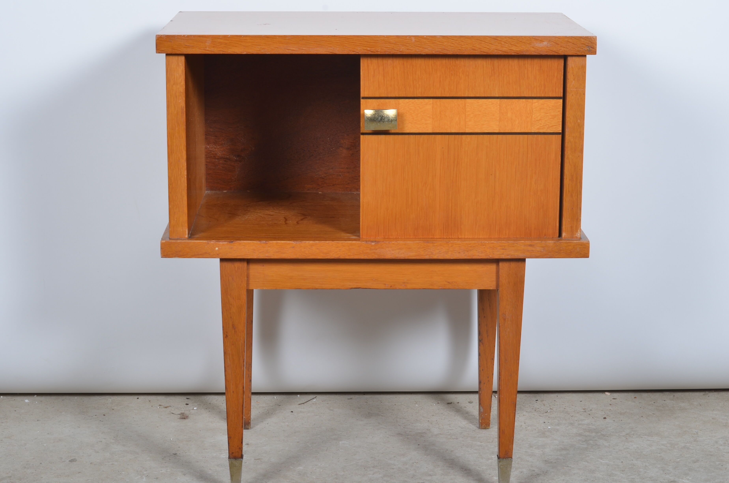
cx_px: 364
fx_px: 1516
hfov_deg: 27.0
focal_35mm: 75
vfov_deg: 18.1
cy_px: 242
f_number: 11
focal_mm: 50
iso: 100
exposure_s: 1/125
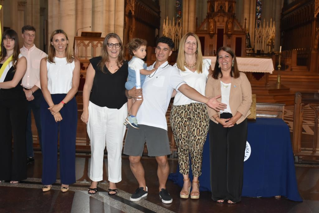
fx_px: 465
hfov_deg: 37.8
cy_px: 106
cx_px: 160
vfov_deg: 25.8
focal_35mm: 52
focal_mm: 35
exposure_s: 1/60
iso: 1600
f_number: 5.6
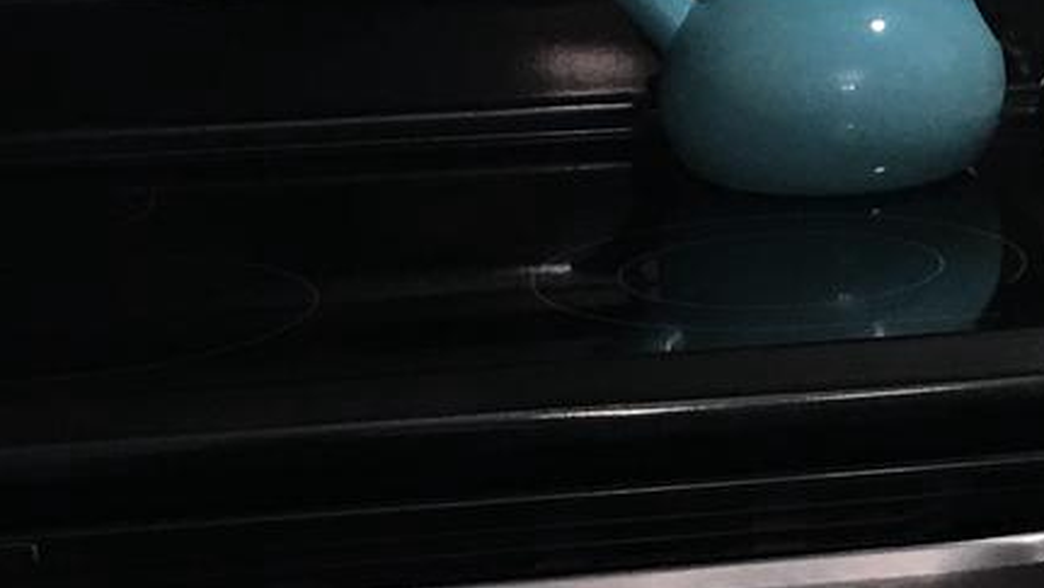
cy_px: -452
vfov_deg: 7.9
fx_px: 4155
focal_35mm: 150
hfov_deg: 12.9
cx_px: 1931
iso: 32
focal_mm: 4.15
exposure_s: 1/15
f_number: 2.2
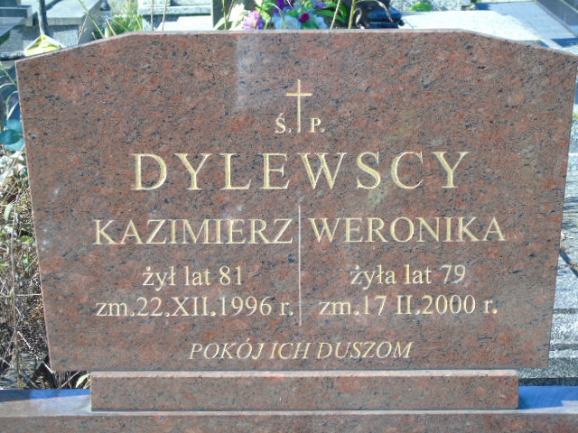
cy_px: 216
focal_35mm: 108
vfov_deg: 13.7
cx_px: 289
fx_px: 1803
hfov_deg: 18.2
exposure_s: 1/125
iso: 80
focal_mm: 19
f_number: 4.4
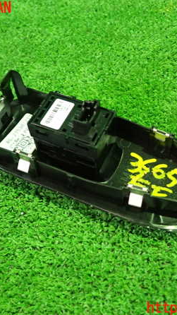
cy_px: 158
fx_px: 342
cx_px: 94
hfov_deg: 29.0
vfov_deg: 49.4
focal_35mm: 41
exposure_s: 1/30
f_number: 2.2
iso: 800
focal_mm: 5.05
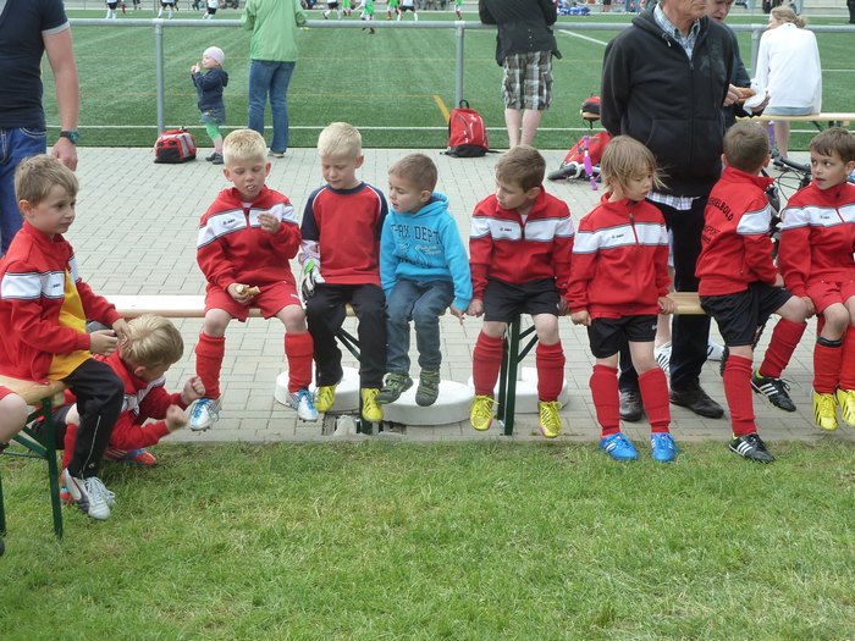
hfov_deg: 30.7
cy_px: 320
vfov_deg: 23.3
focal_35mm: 63
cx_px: 428
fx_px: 1556
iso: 125
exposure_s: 1/200
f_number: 4
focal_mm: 10.3
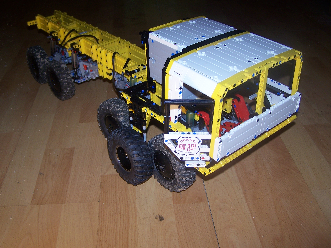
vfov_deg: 37.7
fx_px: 363
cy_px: 124
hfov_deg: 49.0
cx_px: 166
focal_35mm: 38
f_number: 2.8
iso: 80
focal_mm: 6.3
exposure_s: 1/60
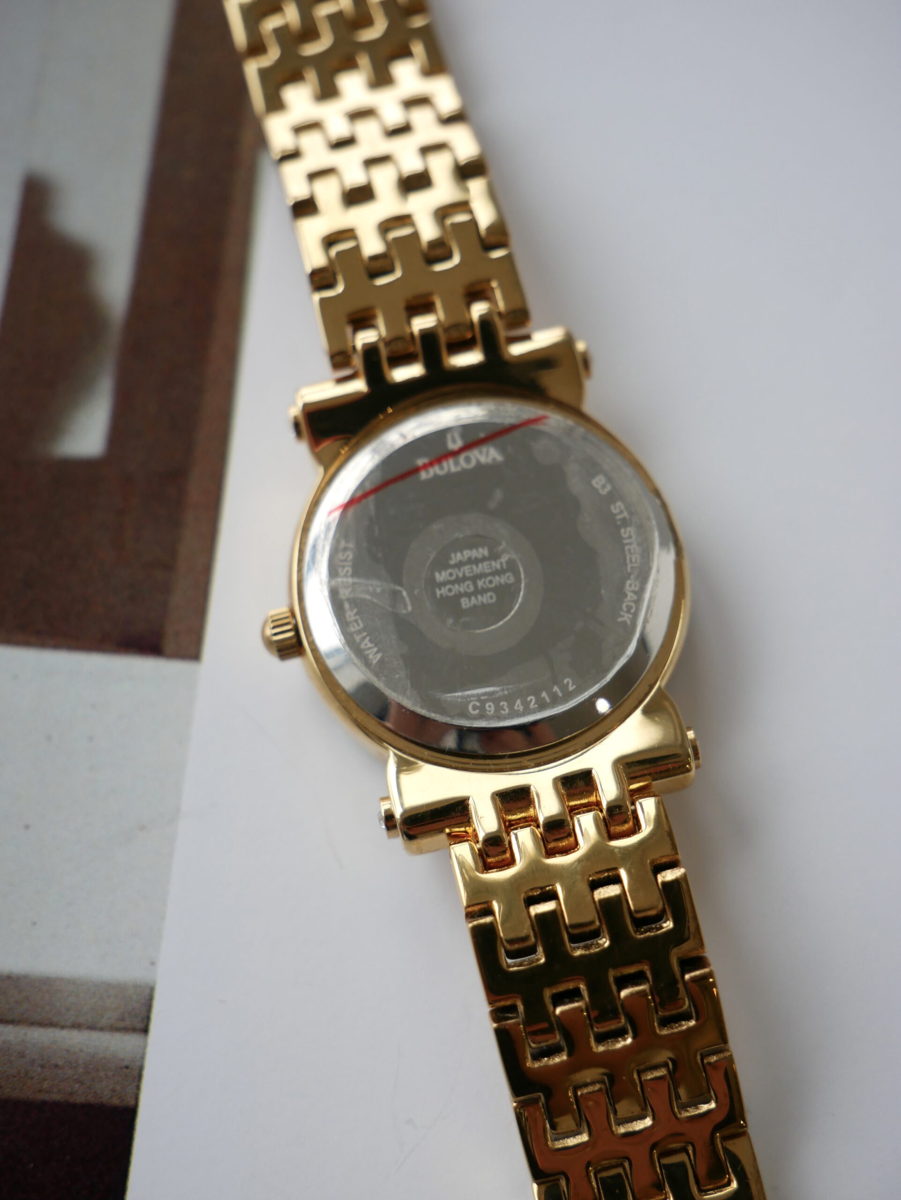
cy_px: 600
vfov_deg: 32.2
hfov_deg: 24.4
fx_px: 2081
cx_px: 450
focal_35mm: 60
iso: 250
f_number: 4.9
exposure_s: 1/60
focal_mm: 30
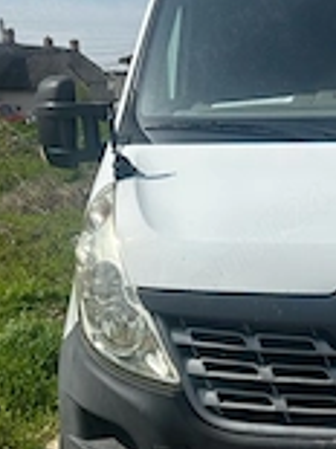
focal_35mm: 67
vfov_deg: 28.9
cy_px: 261
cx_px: 342
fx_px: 868
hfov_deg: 21.1
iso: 50
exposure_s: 1/6579
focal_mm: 5.7
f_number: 1.5
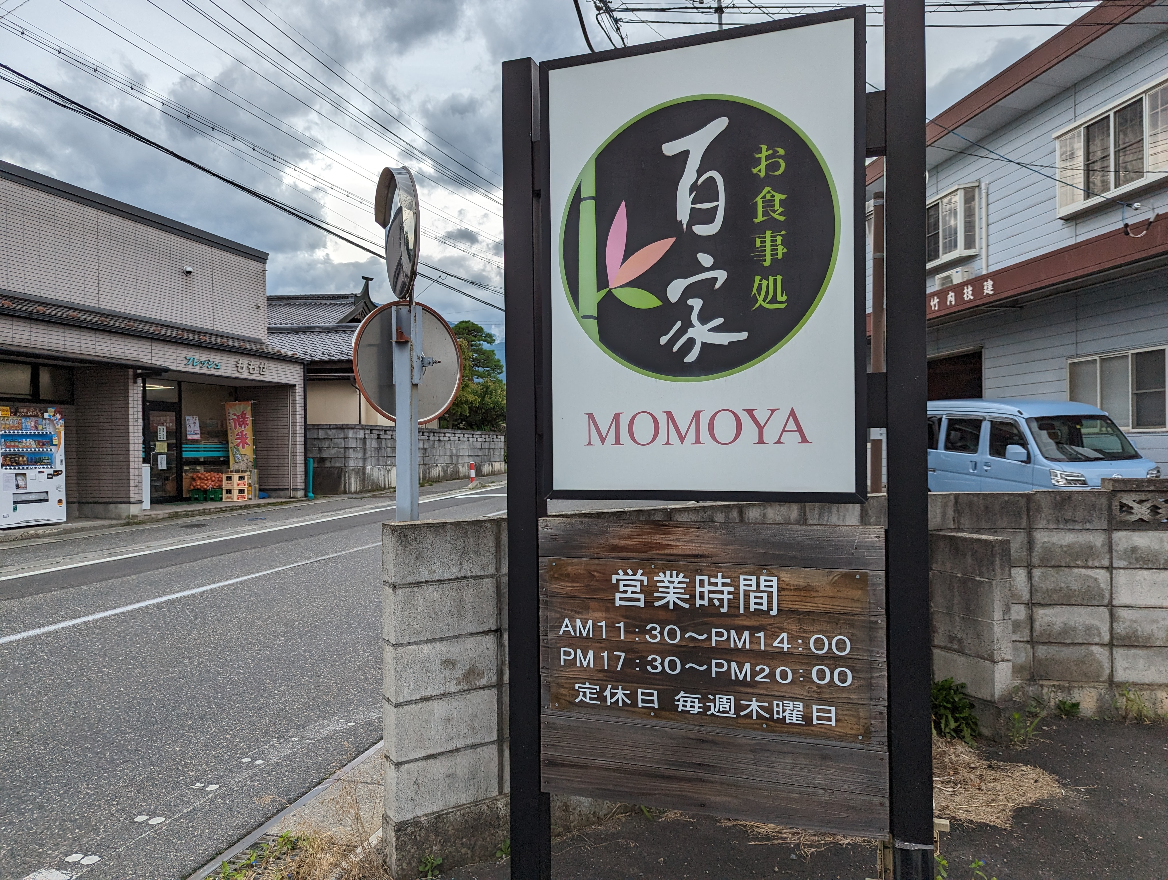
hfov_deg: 71.5
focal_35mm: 24
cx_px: 584
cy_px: 440
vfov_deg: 56.9
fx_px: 811
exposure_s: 1/2262
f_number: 1.85
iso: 46
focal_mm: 6.81
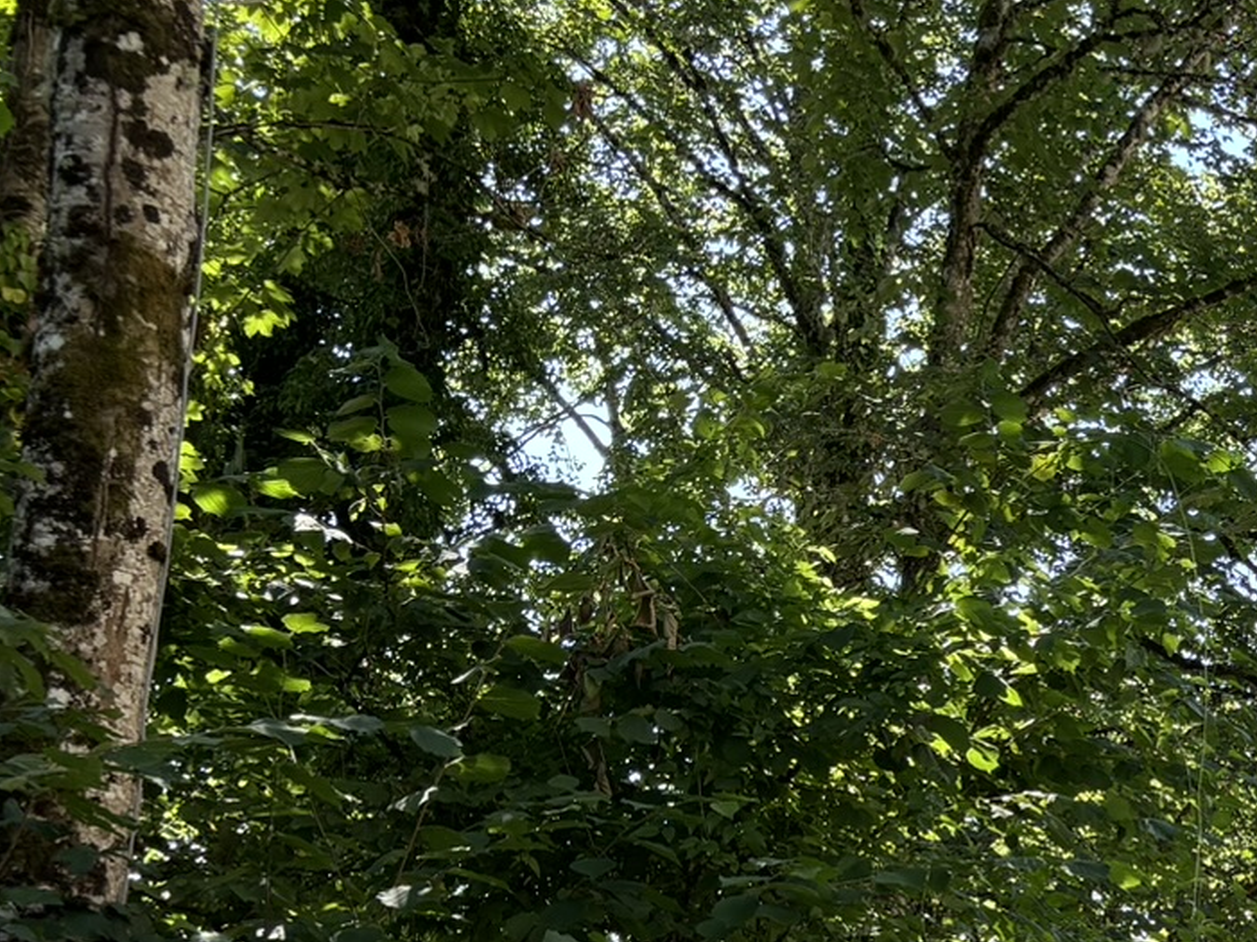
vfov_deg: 18.2
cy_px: 1177
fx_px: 2758
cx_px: 1506
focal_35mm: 76
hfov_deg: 23.5
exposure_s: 1/300
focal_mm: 5.96
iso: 50
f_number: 1.6
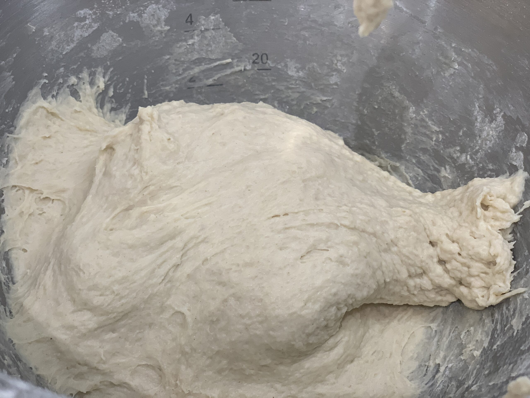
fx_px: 796
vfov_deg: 28.0
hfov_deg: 36.8
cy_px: 199
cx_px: 265
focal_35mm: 52
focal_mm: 6
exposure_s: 1/50
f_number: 2.4
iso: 125
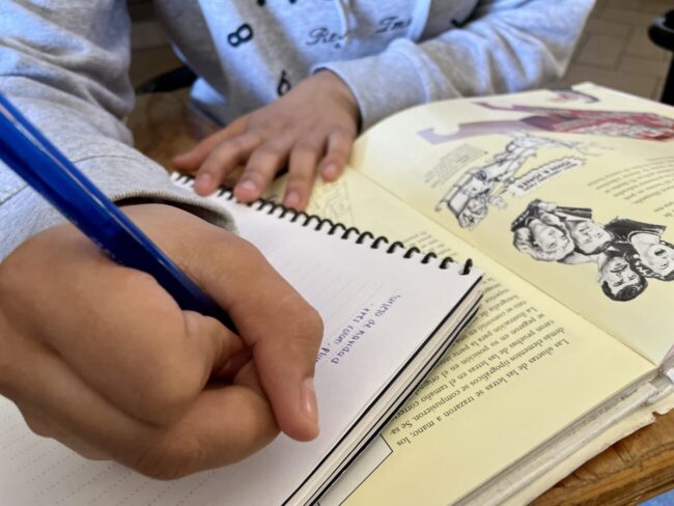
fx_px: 506
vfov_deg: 53.1
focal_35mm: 26
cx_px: 337
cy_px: 253
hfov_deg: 67.3
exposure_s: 1/60
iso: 320
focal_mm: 4.2
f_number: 1.6
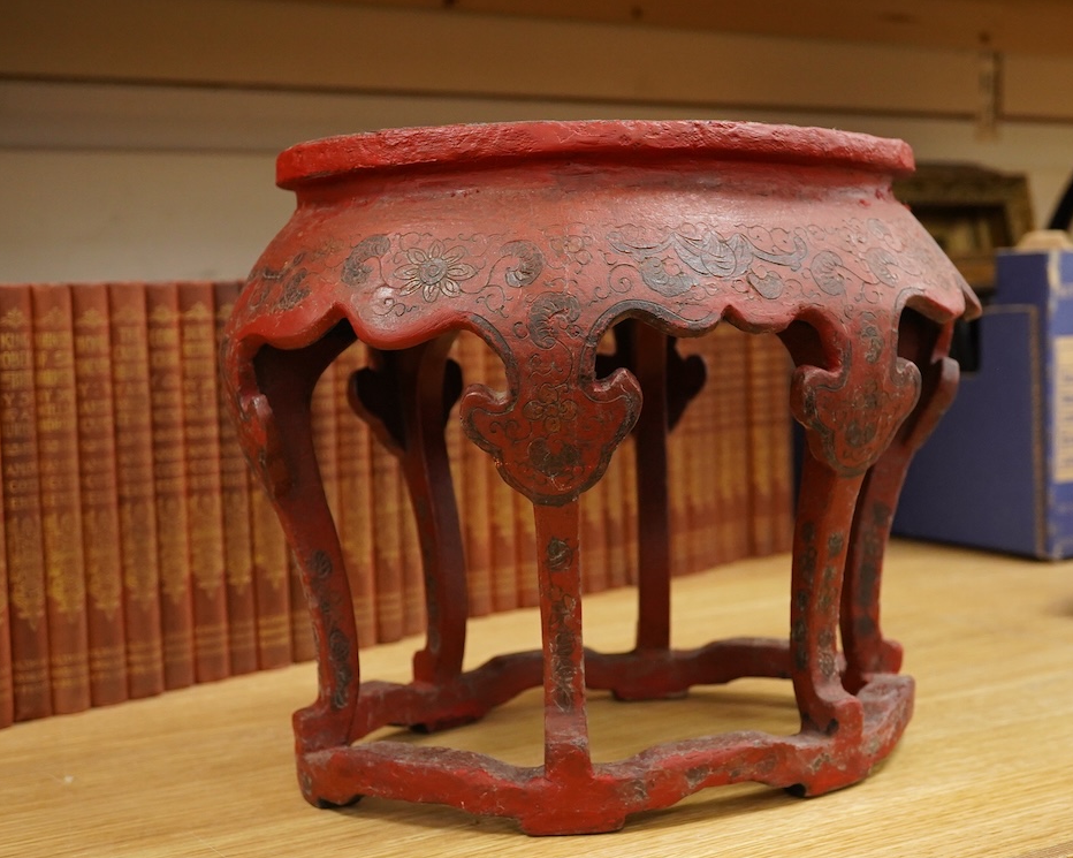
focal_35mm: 51
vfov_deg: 29.7
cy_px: 430
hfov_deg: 36.6
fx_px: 1619
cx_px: 591
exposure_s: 1/160
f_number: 8
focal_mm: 30
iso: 2500
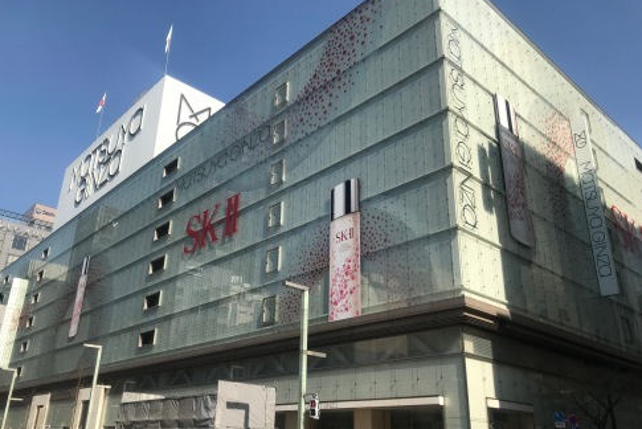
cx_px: 314
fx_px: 535
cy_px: 235
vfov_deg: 43.6
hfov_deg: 61.9
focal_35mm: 30
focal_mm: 3.99
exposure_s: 1/2740
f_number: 1.8
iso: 20
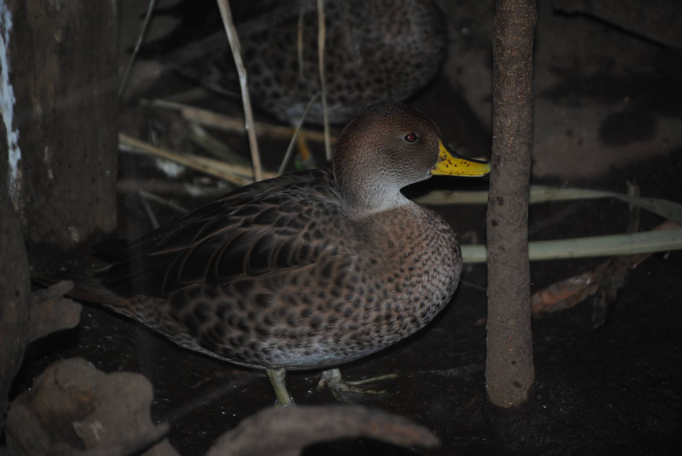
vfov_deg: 8.7
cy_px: 228
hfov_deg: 13.0
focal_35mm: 158
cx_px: 341
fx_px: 2987
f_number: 4.5
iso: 200
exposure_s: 1/60
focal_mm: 105
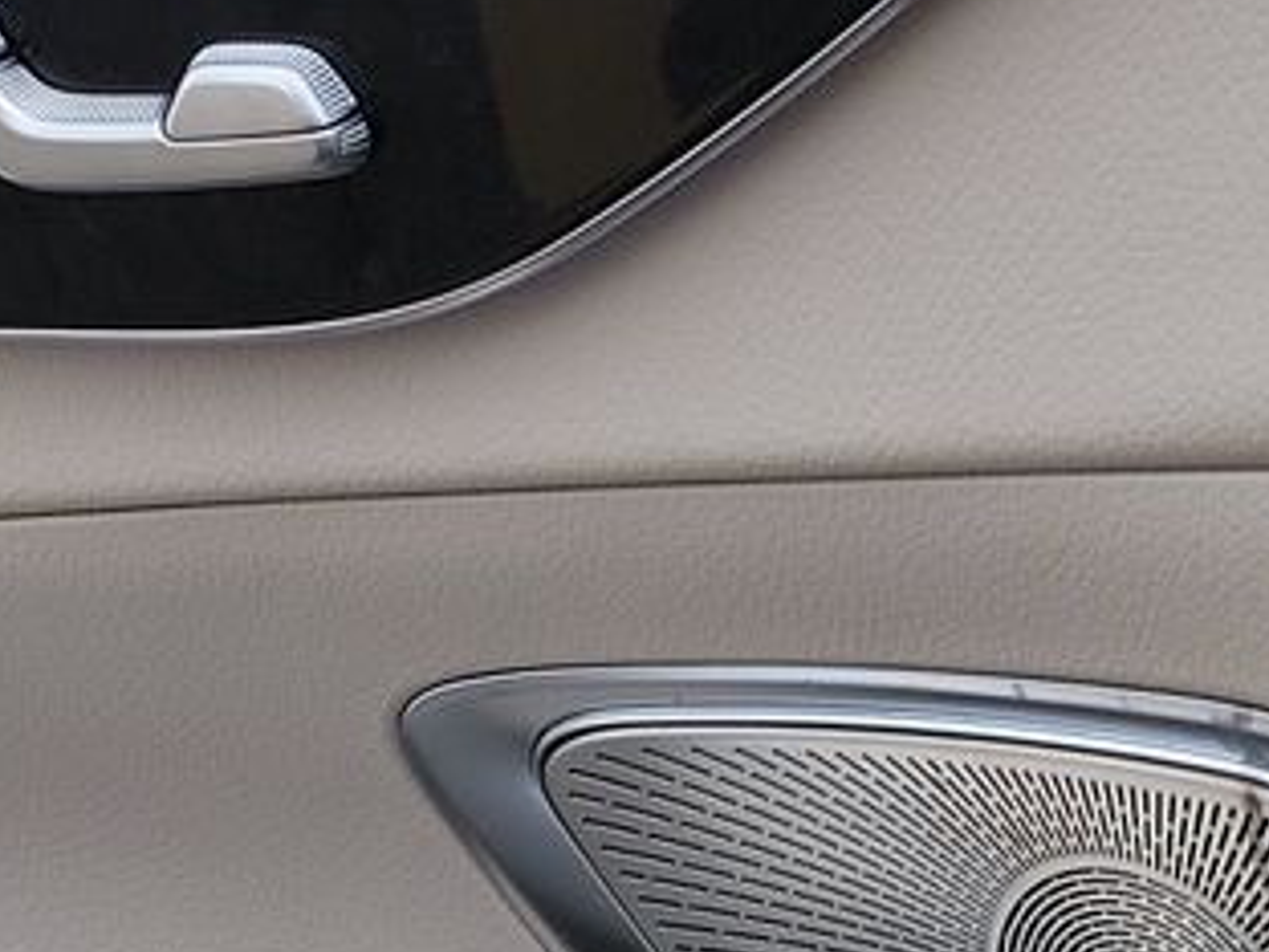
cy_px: 814
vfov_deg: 12.0
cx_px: -175
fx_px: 4509
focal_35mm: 123
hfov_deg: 15.5
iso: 52
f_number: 1.8
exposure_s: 1/119
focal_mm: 6.7
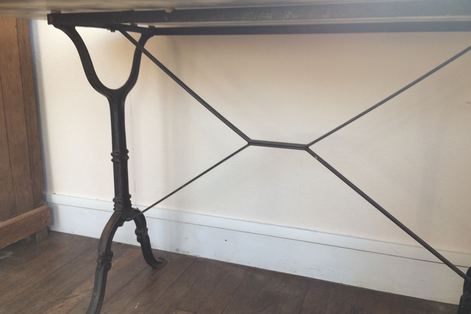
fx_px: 406
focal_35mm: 31
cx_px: 233
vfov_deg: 42.3
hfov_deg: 60.3
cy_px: 164
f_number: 2.2
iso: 50
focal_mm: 4.15
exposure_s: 1/50
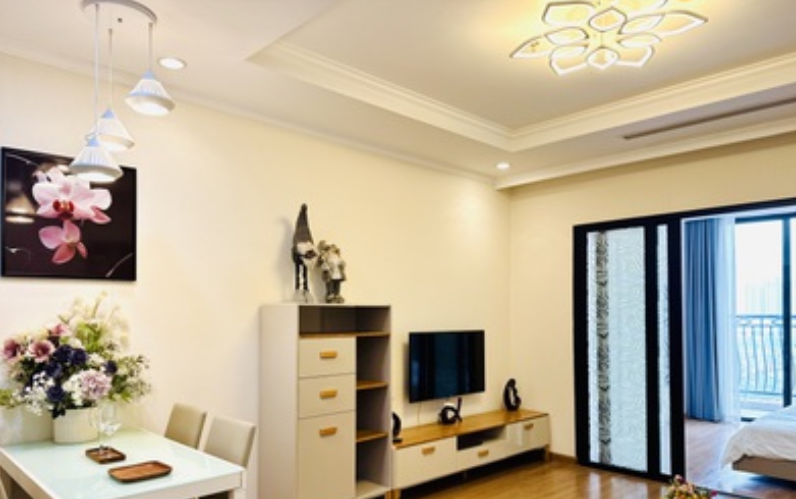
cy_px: 303
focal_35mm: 26
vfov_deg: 47.4
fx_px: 564
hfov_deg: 70.4
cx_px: 399
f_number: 1.78
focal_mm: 6.76
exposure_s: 1/100
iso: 64
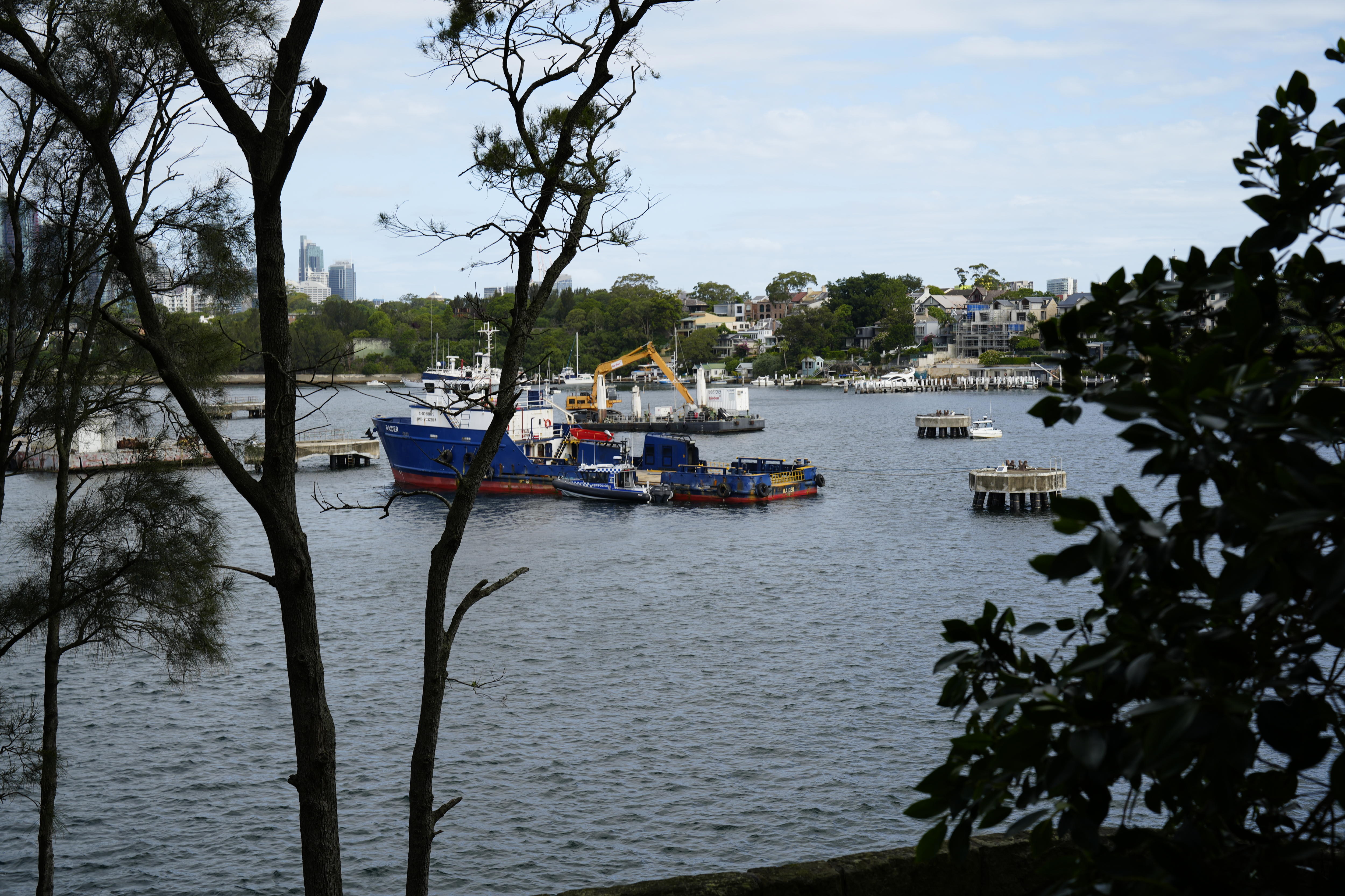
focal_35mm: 50
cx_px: 672
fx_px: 1868
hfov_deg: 39.6
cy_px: 448
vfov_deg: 27.0
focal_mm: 50
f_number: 5
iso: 100
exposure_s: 1/400
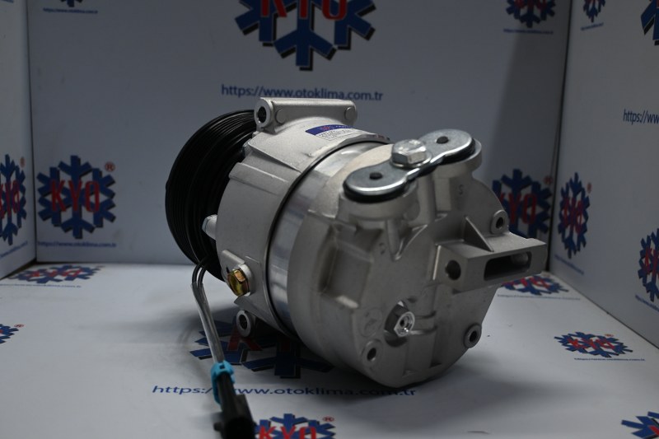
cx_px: 330
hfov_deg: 51.3
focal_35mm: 38
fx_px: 686
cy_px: 220
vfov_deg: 35.5
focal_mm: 25
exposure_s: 1/125
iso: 450
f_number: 4.2
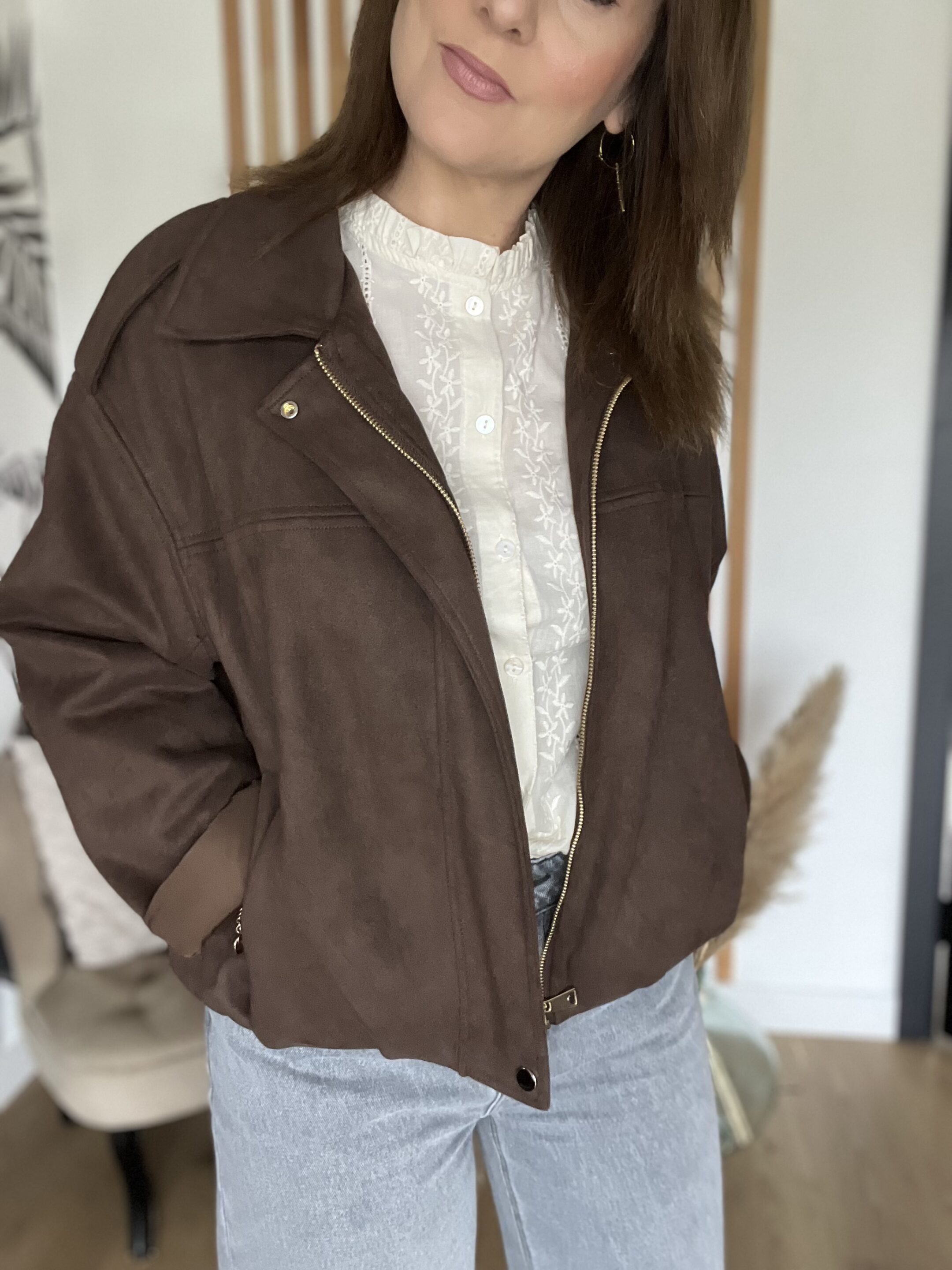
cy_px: 635
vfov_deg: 60.0
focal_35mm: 30
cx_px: 476
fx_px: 1100
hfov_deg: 46.8
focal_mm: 2.71
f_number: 2.2
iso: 200
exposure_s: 1/60
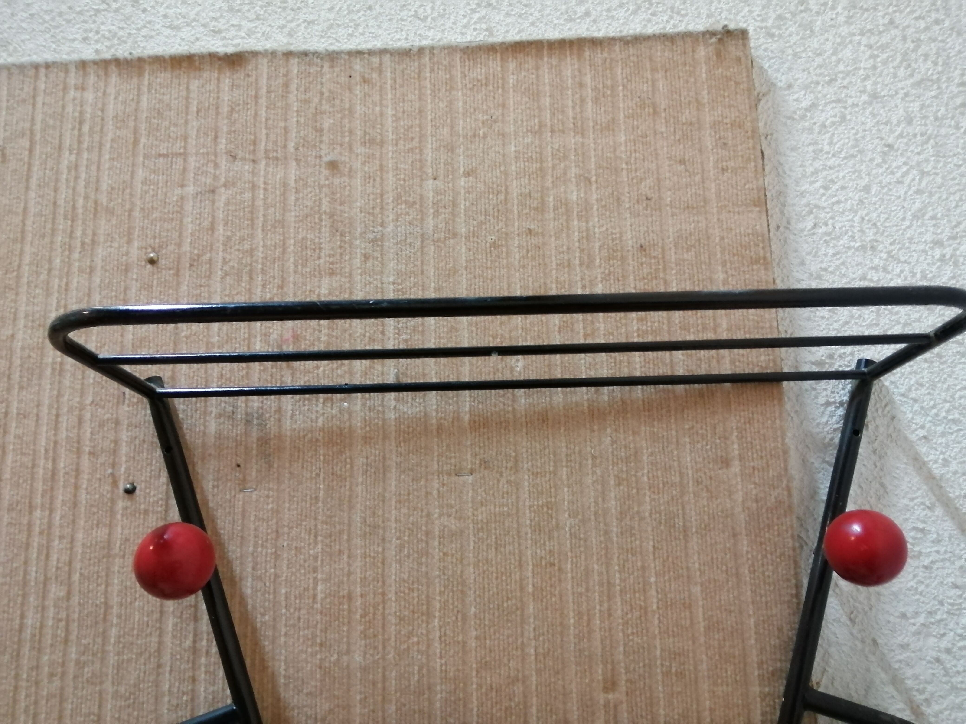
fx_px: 726
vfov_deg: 53.1
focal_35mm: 26
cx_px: 483
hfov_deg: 67.3
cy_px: 362
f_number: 1.8
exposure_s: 1/20
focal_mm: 3.46
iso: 400
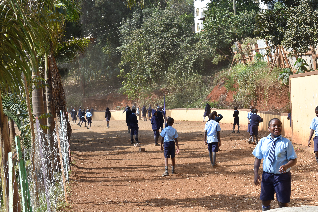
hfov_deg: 24.6
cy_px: 106
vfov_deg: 16.6
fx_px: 729
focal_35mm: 82
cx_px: 159
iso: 200
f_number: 8
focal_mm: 55
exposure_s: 1/250
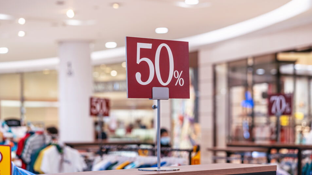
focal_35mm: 90
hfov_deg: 23.7
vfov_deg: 13.4
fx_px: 744
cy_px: 81
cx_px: 157
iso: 500
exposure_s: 1/125
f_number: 3.2
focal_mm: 85
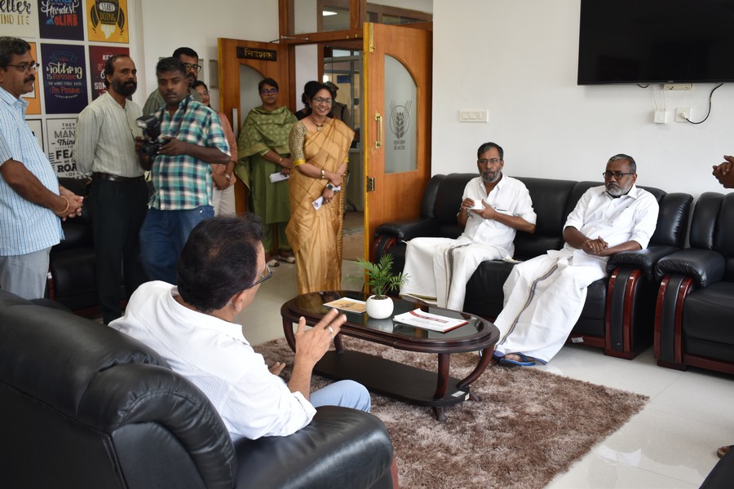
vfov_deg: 38.4
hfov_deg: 55.1
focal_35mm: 34
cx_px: 367
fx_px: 703
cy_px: 244
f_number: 3.8
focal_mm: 23
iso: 160
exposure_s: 1/40
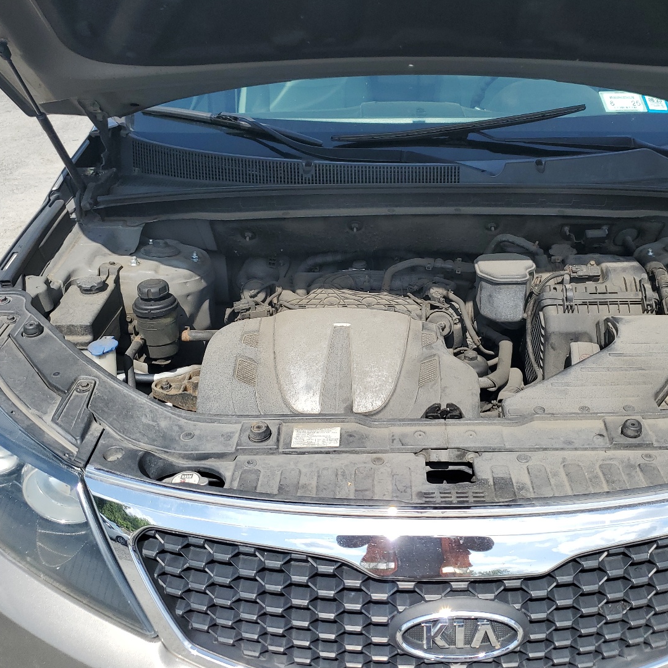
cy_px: 309
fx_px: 742
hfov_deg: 48.0
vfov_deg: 48.4
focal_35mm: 34
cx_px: 417
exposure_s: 1/2500
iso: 50
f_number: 1.5
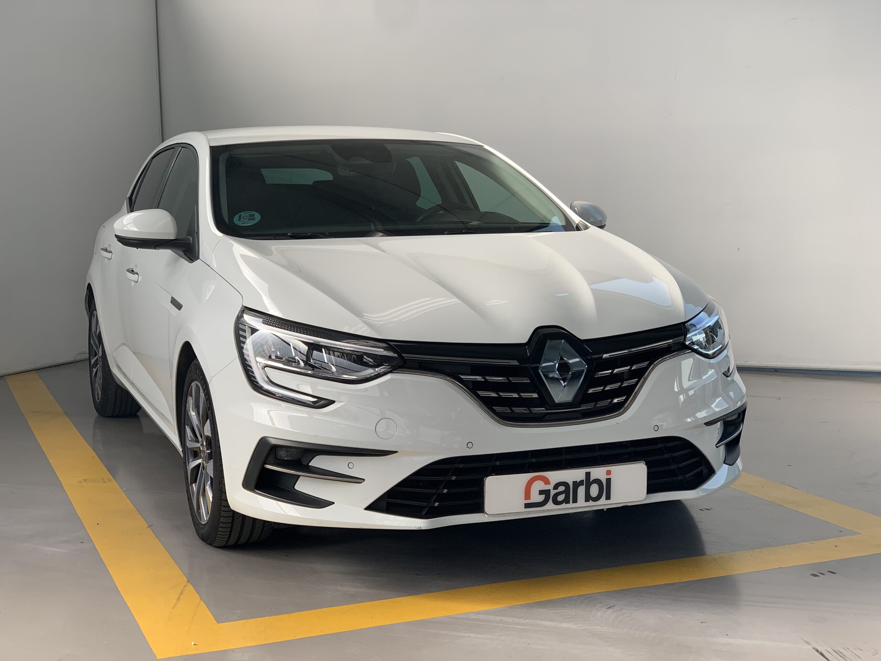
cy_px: 330
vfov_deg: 28.0
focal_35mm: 52
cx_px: 440
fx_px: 1323
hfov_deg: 36.8
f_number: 2.4
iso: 16
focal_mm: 6
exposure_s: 1/231
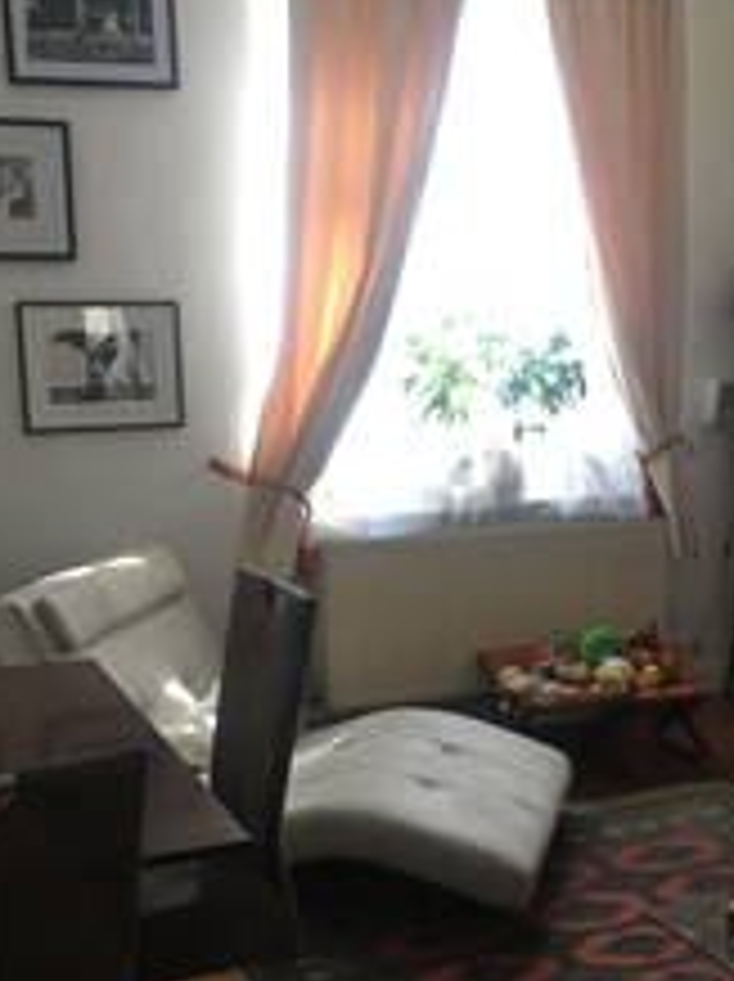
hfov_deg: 30.2
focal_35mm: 48
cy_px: 554
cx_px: 423
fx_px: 1360
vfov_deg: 39.6
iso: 40
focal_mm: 4.15
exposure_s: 1/33
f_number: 2.2
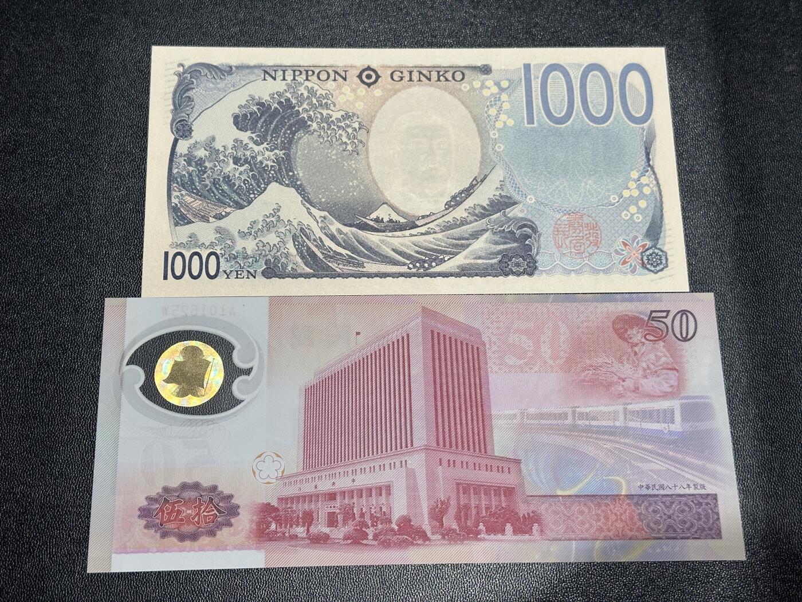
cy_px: 301
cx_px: 401
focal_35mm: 48
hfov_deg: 39.7
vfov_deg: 30.3
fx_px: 1112
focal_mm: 6.86
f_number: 1.78
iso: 100
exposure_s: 1/50
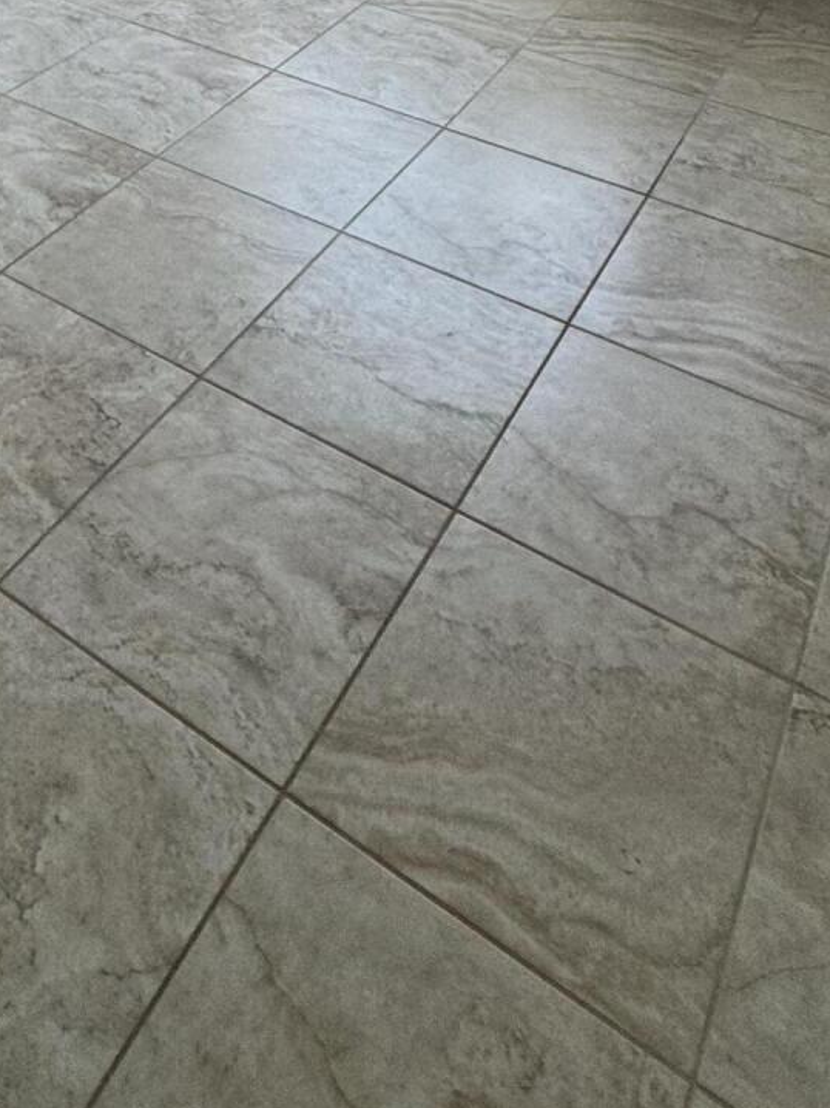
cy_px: -269
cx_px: 259
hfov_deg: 36.3
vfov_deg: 35.7
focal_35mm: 39
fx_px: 1248
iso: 100
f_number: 2.2
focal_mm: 2.22
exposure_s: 1/120
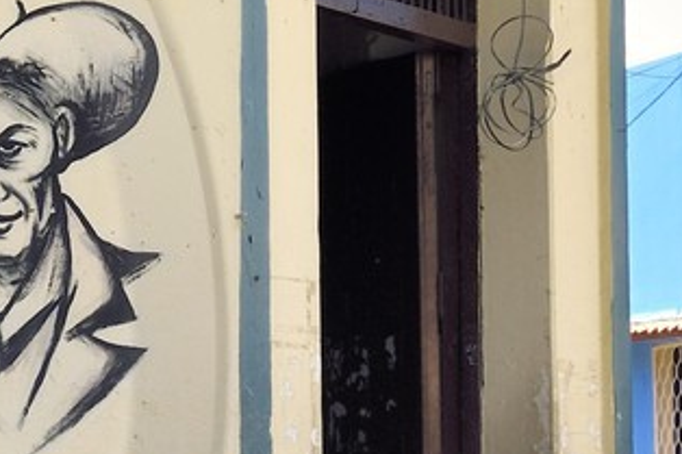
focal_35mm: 163
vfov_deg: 8.4
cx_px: -680
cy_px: 356
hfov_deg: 11.4
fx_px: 3086
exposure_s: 1/160
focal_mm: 32
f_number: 11
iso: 400
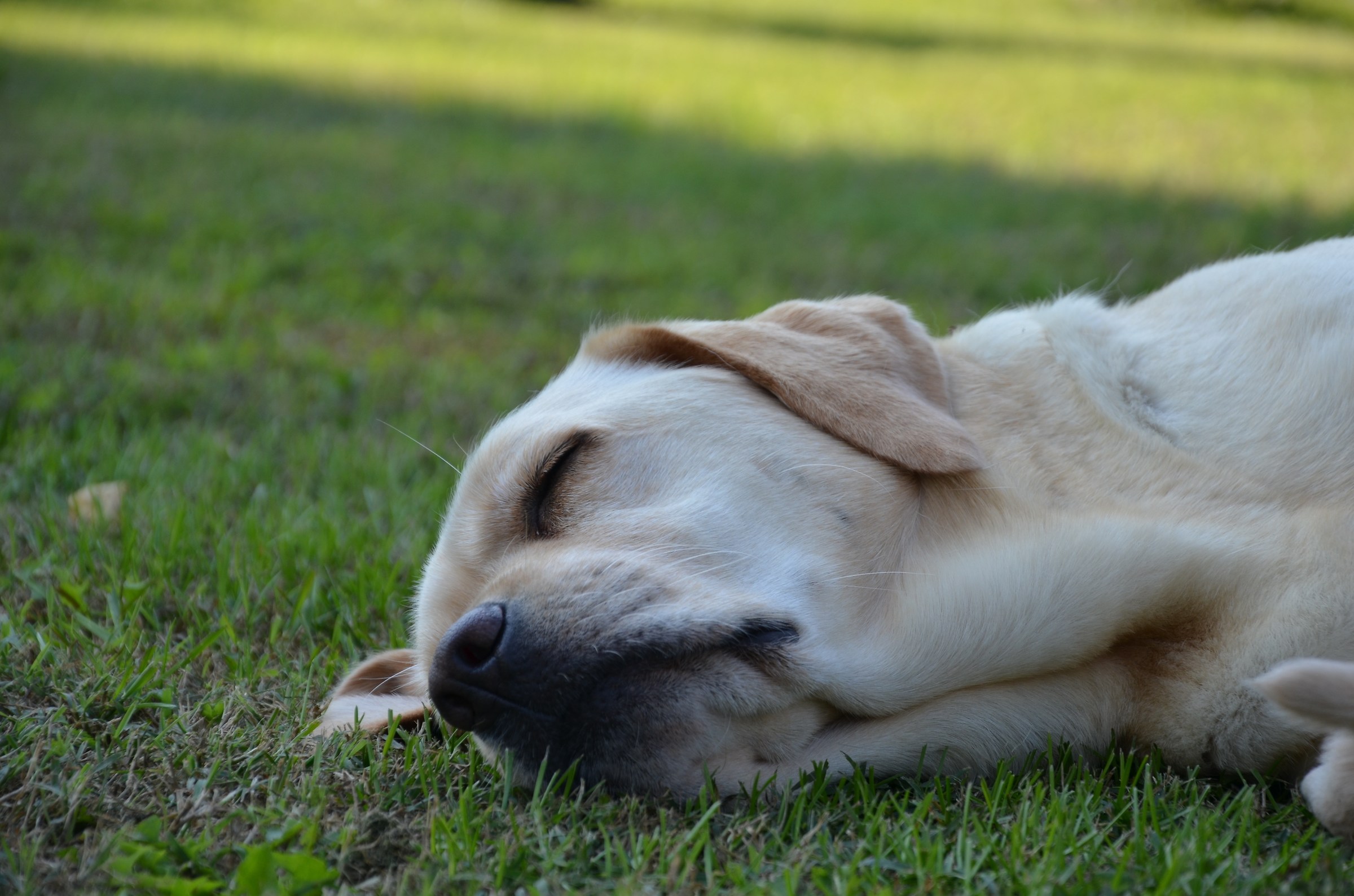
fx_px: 5911
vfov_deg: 8.7
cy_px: 448
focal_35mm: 158
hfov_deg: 13.1
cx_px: 677
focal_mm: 105
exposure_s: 1/250
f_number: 8
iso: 200
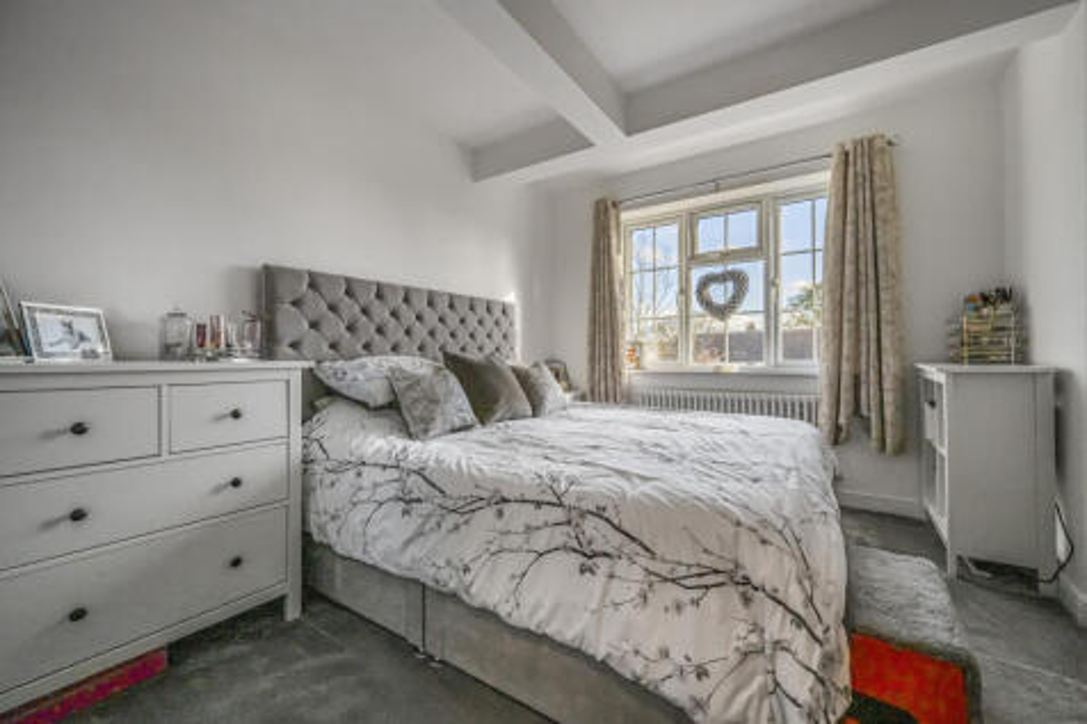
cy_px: 362
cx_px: 544
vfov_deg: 81.2
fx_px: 423
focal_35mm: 14
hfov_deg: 104.3
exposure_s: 1/500
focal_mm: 14
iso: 500
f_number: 7.1
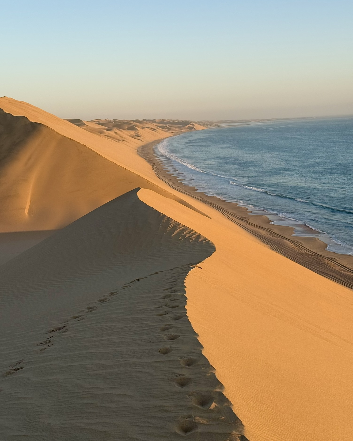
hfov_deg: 29.7
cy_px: 212
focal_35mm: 51
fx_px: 666
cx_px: 177
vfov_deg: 36.6
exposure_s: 1/1456
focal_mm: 6.76
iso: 64
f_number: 1.78
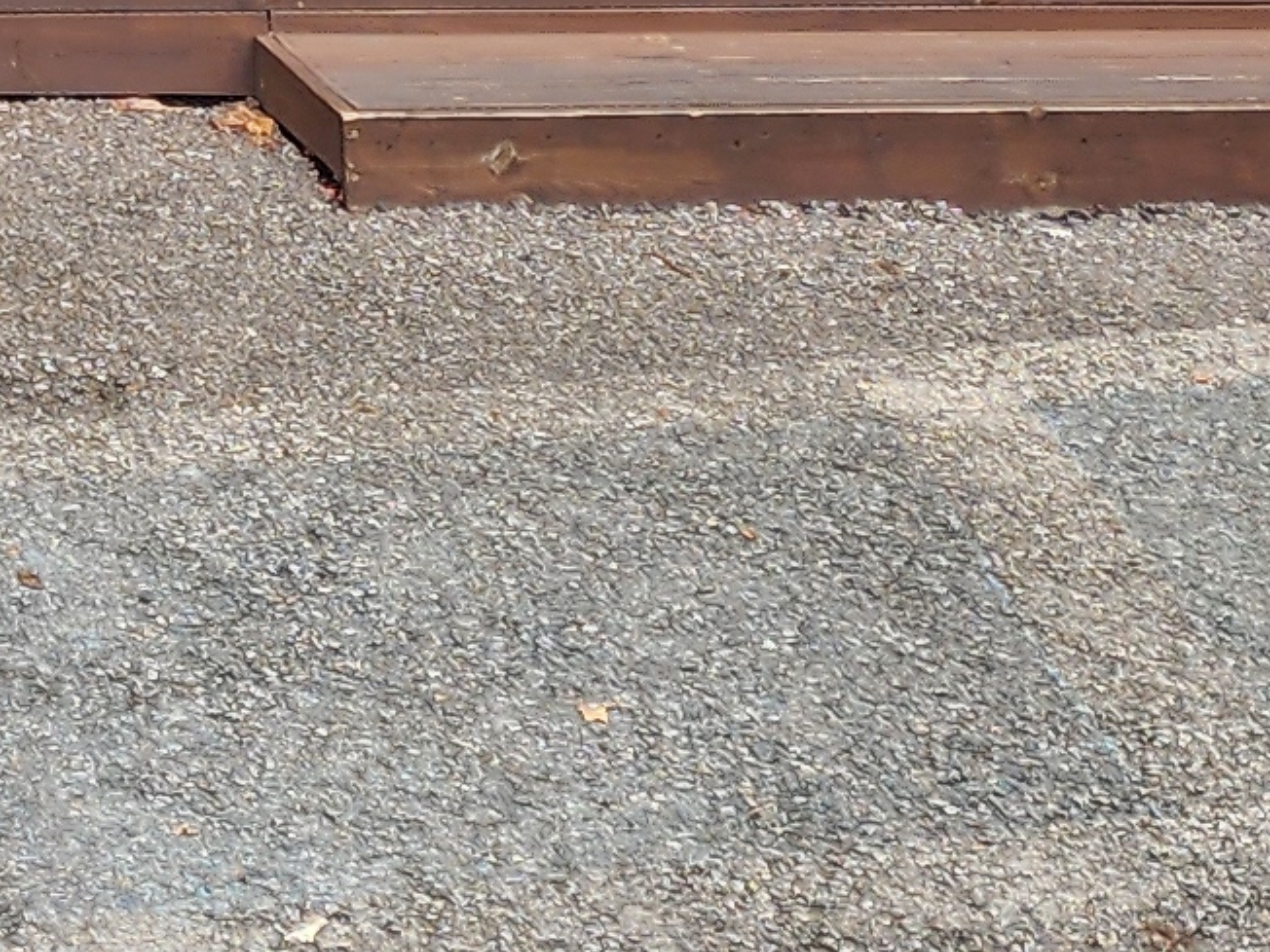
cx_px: -986
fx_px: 5173
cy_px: -1252
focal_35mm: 141
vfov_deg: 9.5
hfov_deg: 12.8
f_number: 1.8
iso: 25
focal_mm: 6.4
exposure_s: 1/120
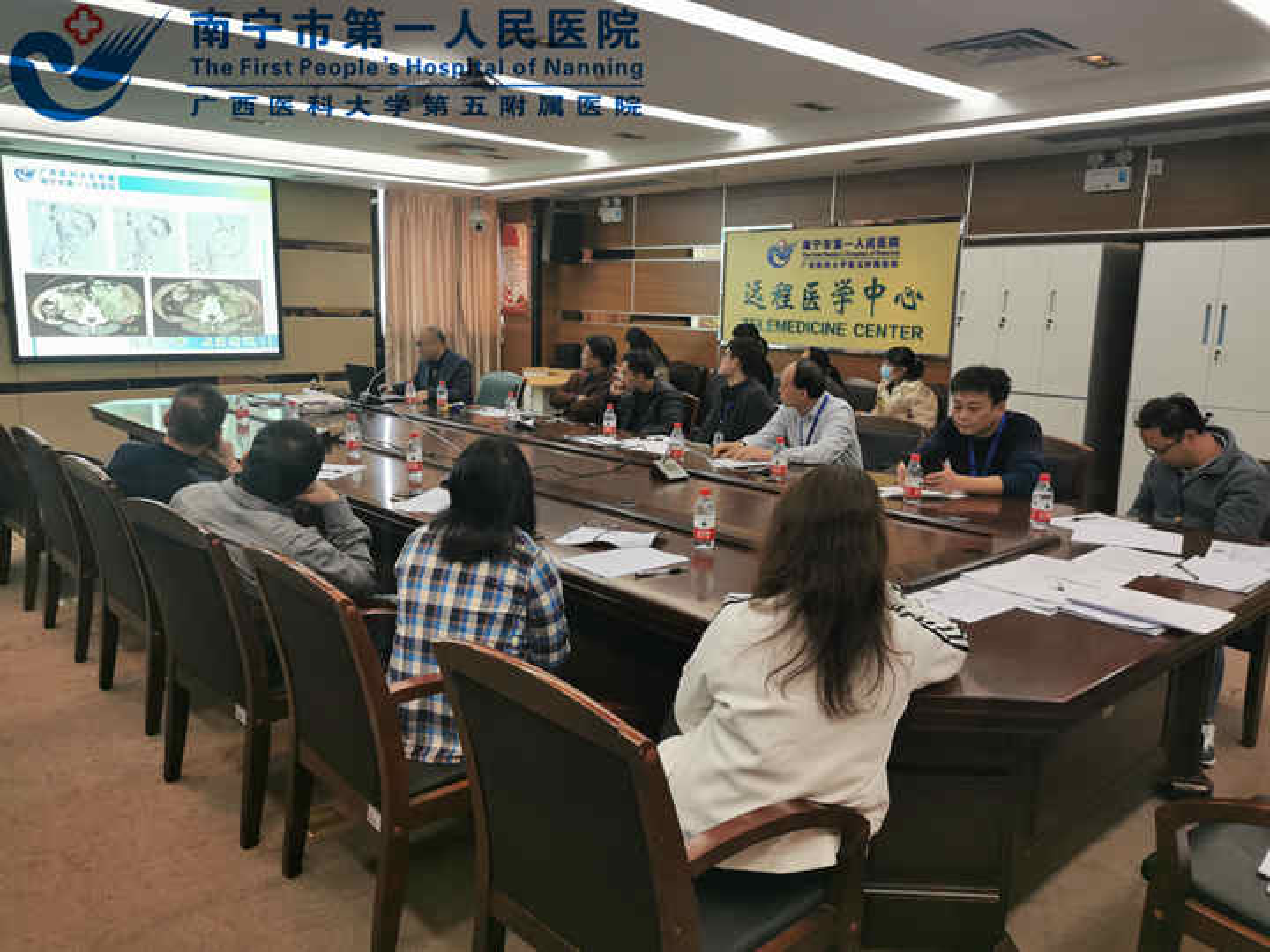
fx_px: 991
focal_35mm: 27
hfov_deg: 65.3
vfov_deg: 51.4
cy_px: 476
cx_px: 635
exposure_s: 1/50
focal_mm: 5.58
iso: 125
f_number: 1.8
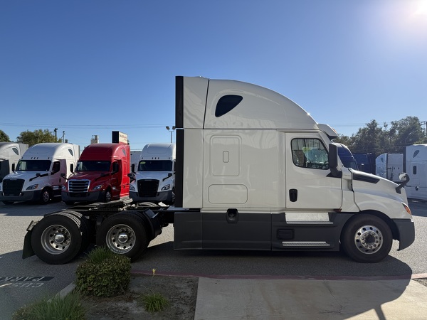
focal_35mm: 24
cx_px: 214
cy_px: 160
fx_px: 296
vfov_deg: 56.8
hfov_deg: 71.6
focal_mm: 6.76
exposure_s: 1/5714
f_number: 1.78
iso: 80
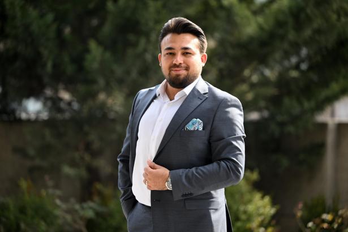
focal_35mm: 150
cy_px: 116
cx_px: 174
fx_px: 1450
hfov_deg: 13.7
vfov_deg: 9.1
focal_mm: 150
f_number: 2.8
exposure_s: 1/2000
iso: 800
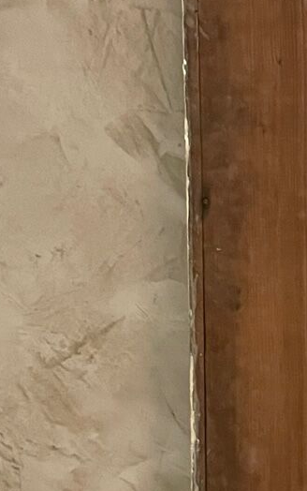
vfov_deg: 19.6
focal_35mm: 106
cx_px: 431
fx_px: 1417
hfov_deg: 11.9
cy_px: 293
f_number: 1.6
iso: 500
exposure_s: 1/25
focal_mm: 4.2
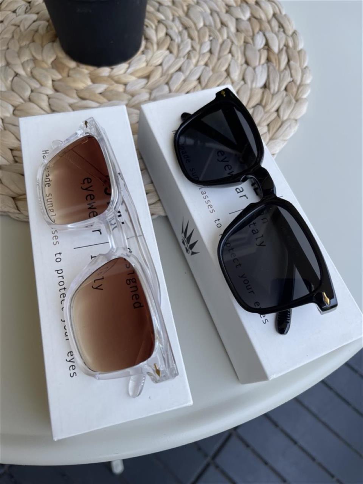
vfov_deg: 67.3
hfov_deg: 53.1
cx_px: 182
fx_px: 364
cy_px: 242
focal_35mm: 26
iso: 32
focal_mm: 5.1
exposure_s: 1/428
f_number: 1.6
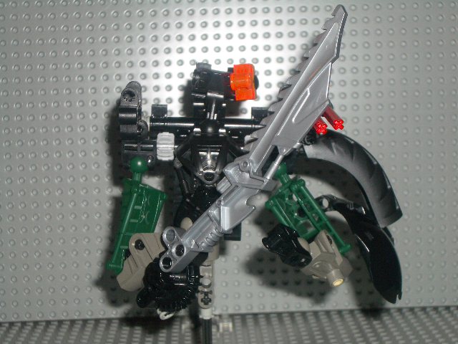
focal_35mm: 74
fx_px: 979
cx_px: 229
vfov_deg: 19.9
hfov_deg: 26.3
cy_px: 172
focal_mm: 12.2
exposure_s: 1/60
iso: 100
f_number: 3.9
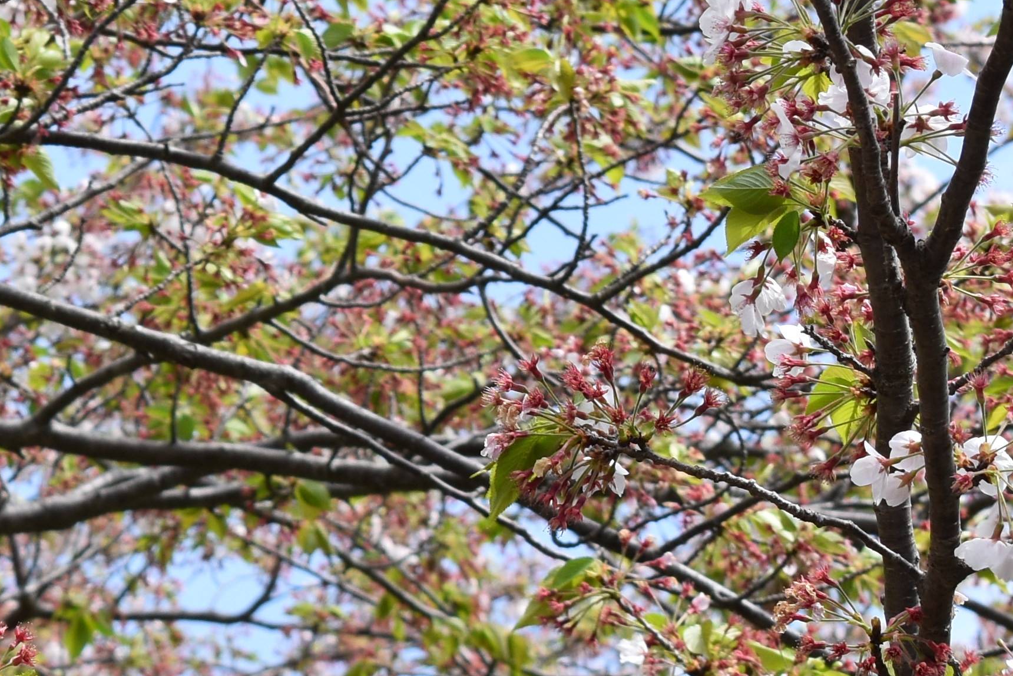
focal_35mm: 288
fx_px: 8097
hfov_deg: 7.1
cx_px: -302
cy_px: 101
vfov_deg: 4.8
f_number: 8
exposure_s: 1/250
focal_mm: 55
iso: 160
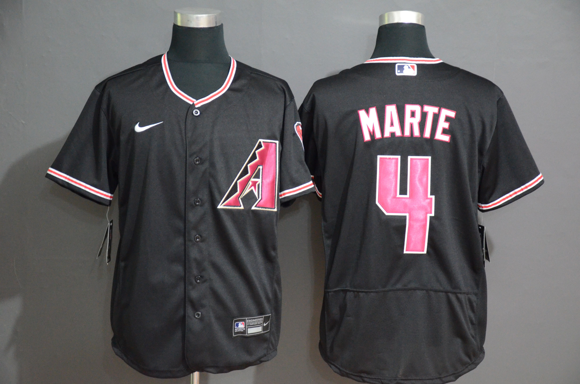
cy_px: 192
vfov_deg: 15.1
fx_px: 1447
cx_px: 290
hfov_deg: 22.7
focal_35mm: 90
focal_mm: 60
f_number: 5
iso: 4000
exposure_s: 1/10
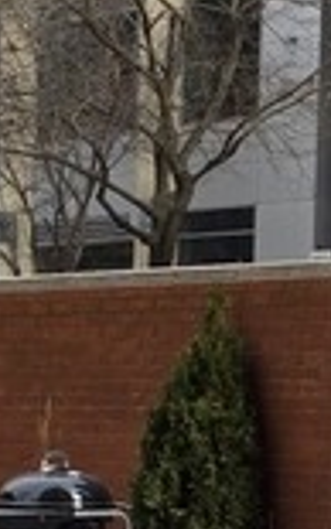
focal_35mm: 170
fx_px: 2451
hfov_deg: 6.7
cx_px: -812
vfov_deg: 12.1
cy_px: 597
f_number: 1.8
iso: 25
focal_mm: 5.4
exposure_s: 1/861
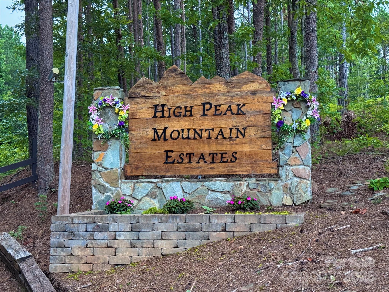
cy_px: 146
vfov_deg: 30.3
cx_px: 194
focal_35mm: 48
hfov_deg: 39.7
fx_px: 539
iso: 400
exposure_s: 1/40
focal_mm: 6.76
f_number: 1.78
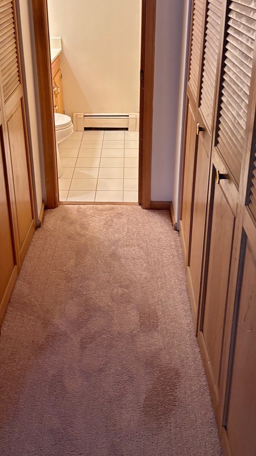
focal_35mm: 39
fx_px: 471
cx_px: 100
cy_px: 147
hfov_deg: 30.3
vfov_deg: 50.6
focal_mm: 5.96
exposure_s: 1/60
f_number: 1.6
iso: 200
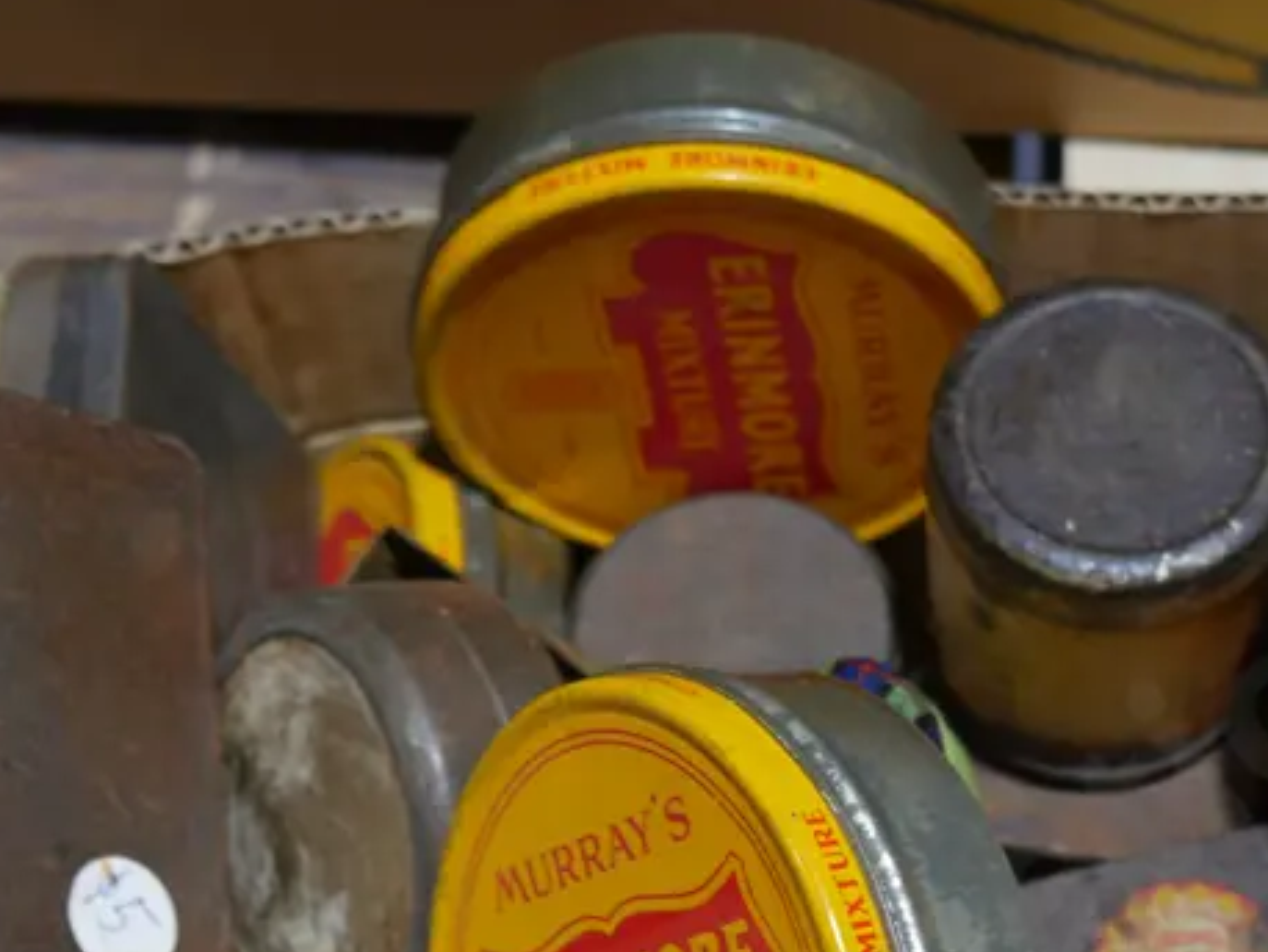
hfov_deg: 20.7
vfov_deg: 15.4
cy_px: 962
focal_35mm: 94
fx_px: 3445
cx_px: 958
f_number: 4.6
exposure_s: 1/60
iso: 320
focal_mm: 21
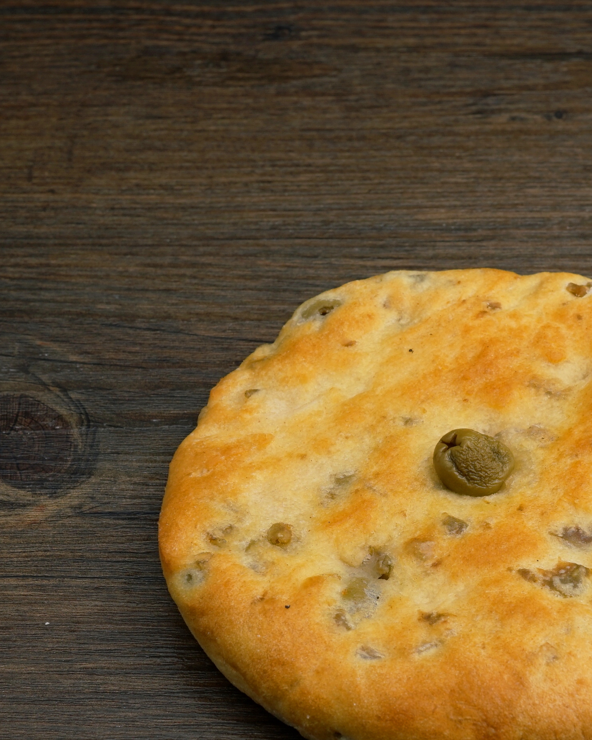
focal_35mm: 88
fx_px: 1927
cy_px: 504
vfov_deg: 21.6
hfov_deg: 17.4
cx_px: 439
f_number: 8
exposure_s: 1/15
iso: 100
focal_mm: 30
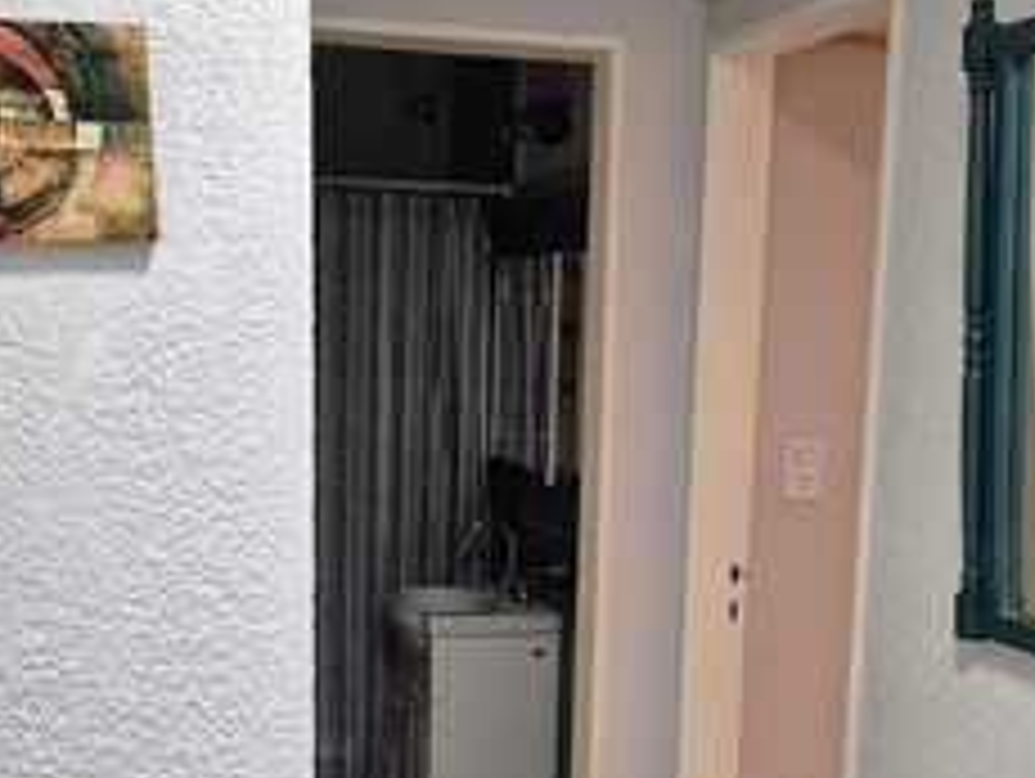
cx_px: 580
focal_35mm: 44
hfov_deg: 42.8
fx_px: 1317
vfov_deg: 31.8
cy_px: 652
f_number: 1.8
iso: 400
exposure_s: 1/100
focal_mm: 5.4
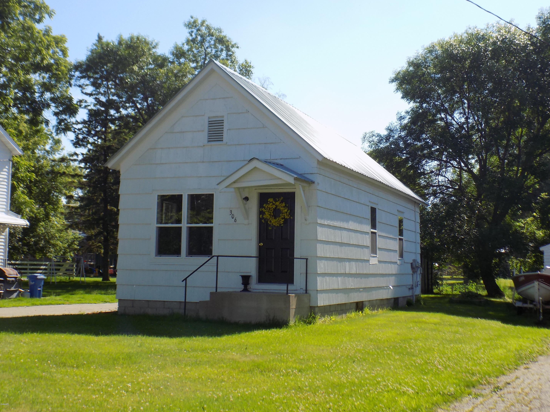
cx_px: 279
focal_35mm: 48
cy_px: 203
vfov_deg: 30.3
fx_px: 763
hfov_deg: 39.7
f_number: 3.7
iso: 80
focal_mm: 8.1
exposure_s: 1/500
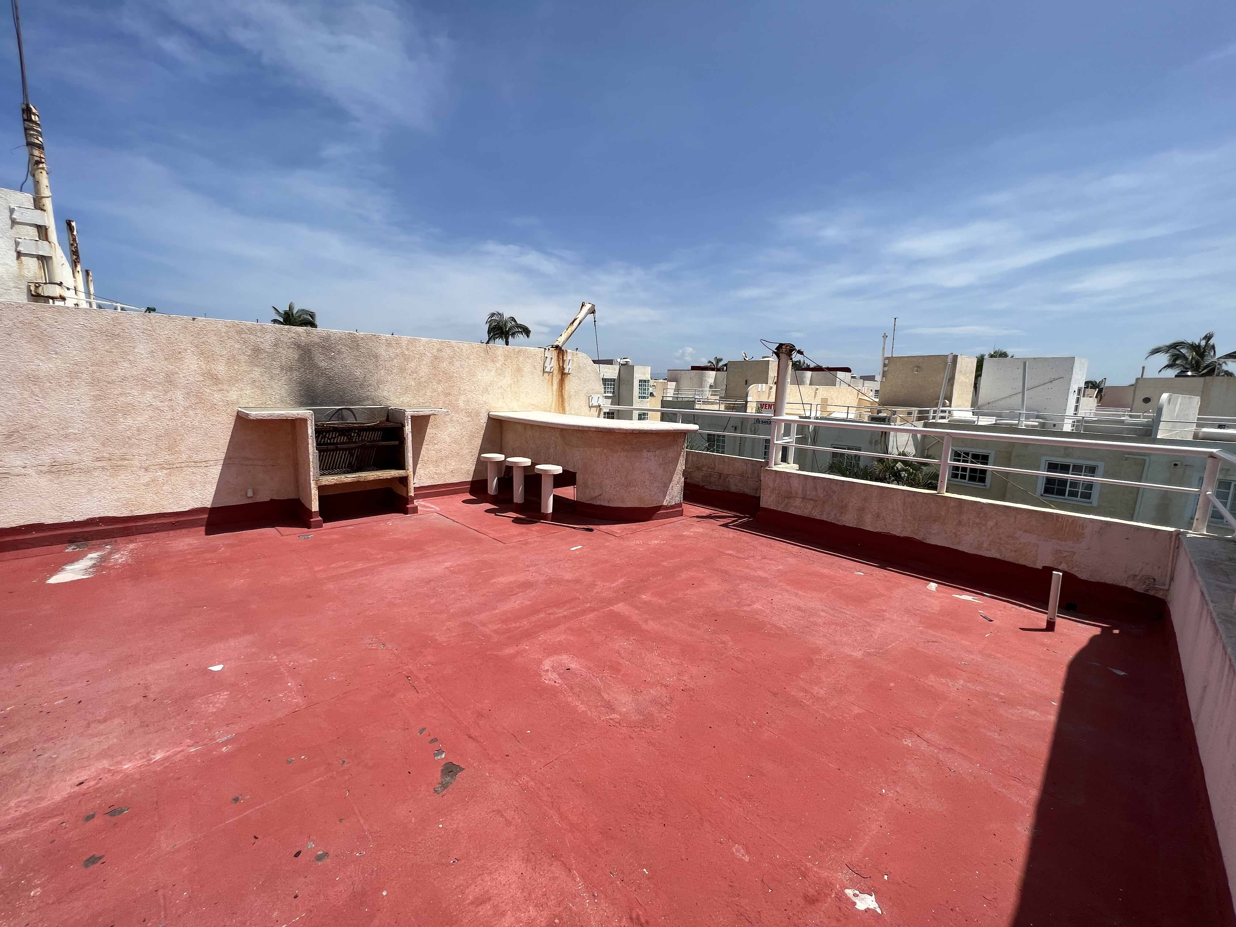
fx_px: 464
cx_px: 618
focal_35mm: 13
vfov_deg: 89.9
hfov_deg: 106.2
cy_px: 464
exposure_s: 1/2538
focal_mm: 1.57
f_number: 1.8
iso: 32
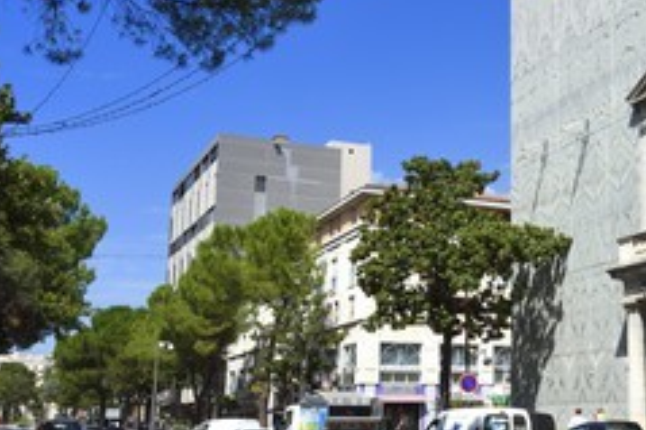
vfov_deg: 26.4
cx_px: 524
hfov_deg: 37.4
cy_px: 224
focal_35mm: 51
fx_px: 915
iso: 200
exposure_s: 1/125
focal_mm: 29
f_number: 18
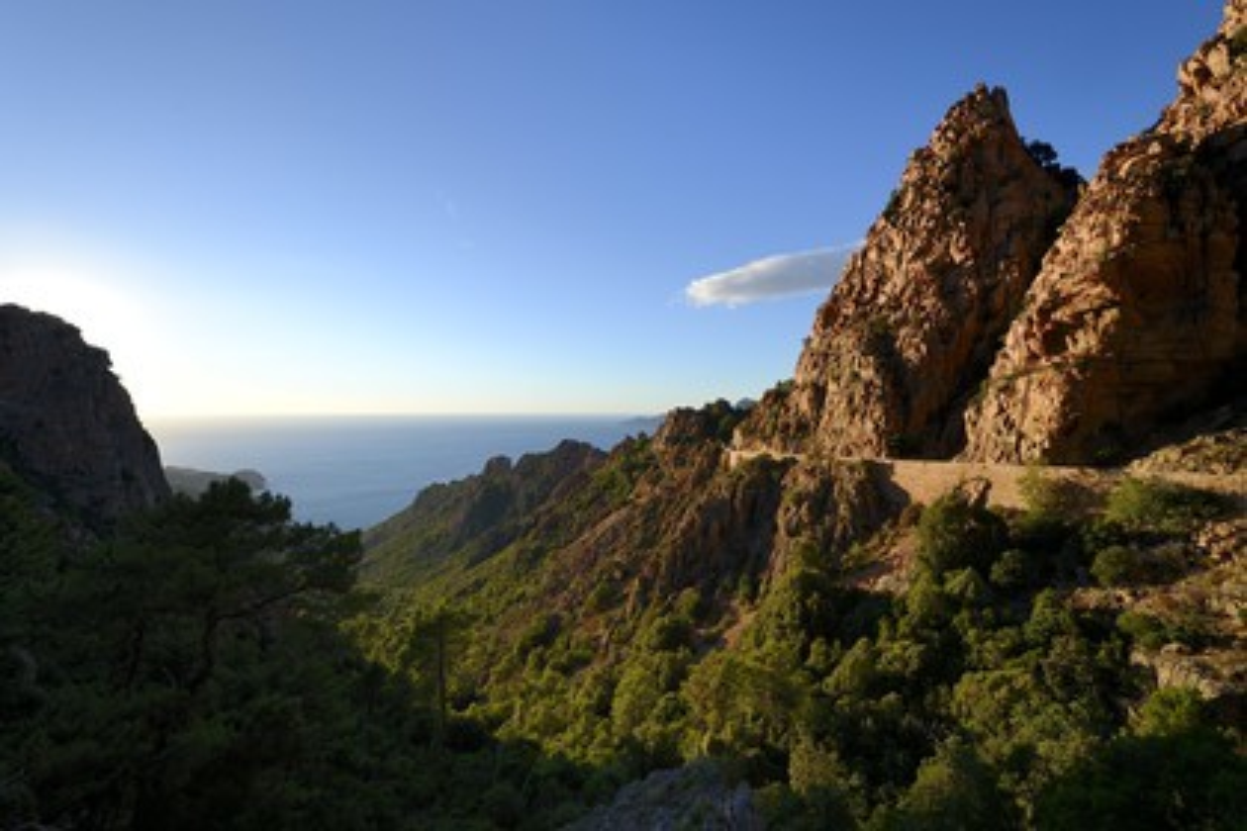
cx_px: 624
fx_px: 485
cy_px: 416
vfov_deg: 81.2
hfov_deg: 104.3
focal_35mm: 14
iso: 100
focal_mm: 14
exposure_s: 1/250
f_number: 7.1
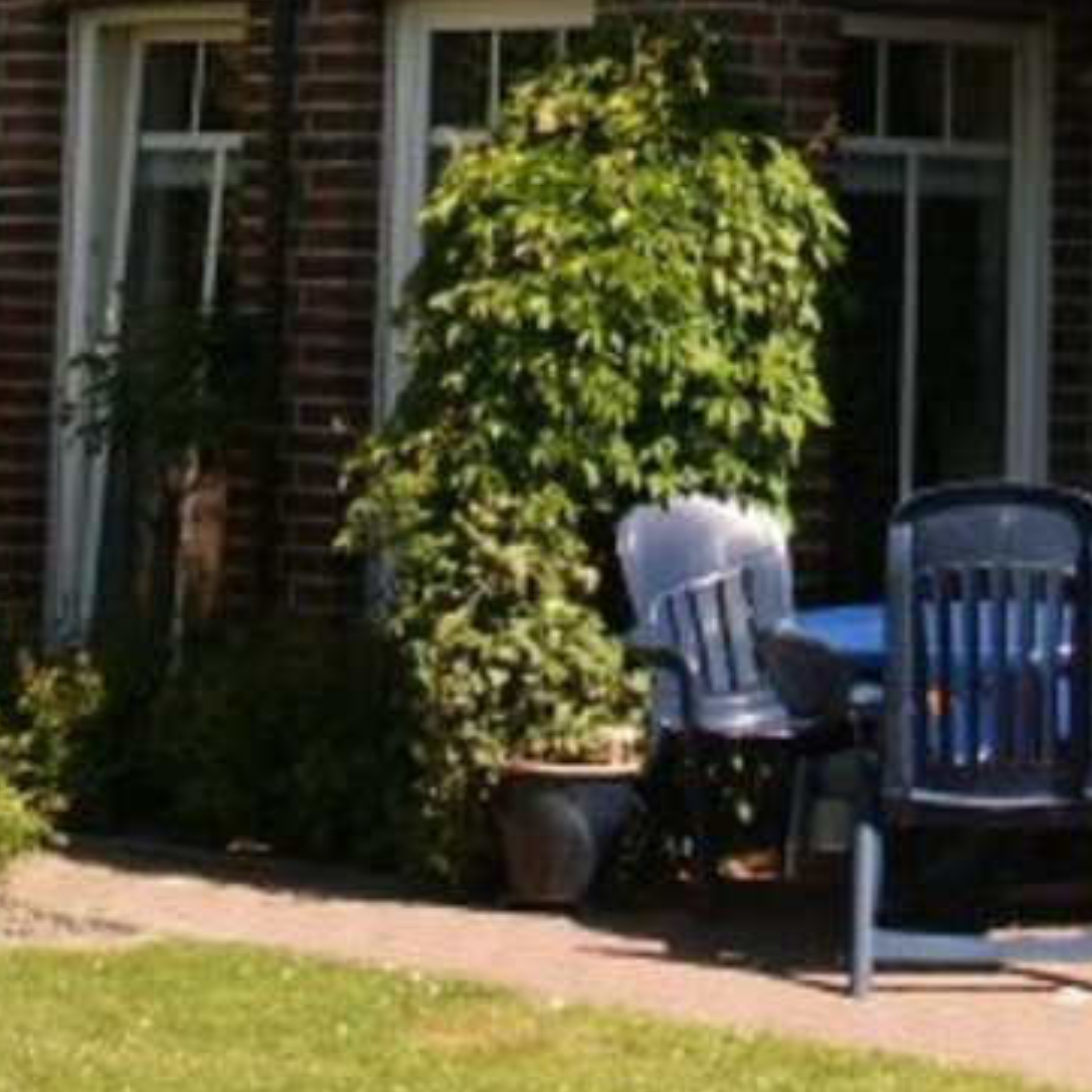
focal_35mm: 123
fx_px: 4390
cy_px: -196
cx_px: 1047
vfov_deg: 13.8
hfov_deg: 14.0
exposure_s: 1/350
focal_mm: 10.8
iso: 100
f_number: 5.6
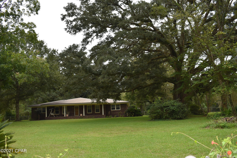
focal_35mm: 34
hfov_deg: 55.1
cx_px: 118
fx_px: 227
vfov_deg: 38.4
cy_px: 79
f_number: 5.6
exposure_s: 1/125
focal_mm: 23
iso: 125
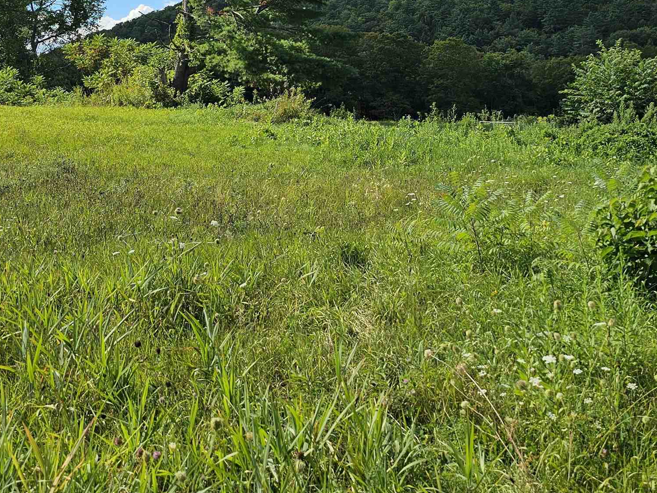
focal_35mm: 47
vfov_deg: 30.2
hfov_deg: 40.4
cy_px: 102
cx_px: 358
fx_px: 892
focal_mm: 6.3
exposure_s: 1/1036
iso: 10
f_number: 1.7
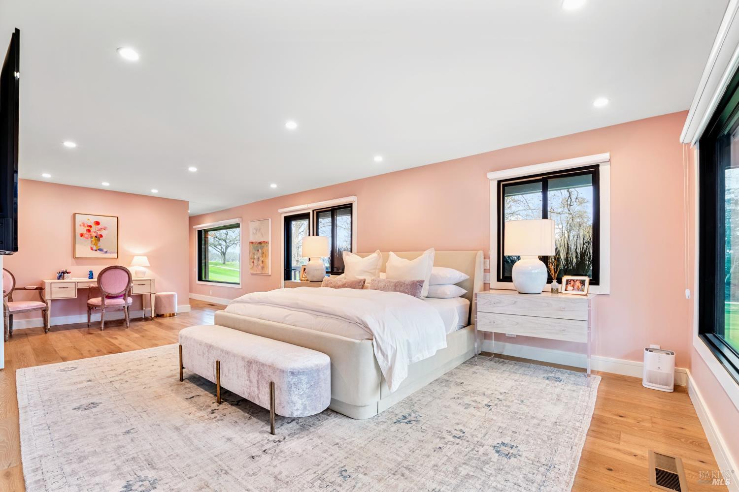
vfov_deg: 77.3
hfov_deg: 100.4
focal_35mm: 15
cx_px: 370
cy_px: 246
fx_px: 308
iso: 320
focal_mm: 10
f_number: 9
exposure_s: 1/1.67
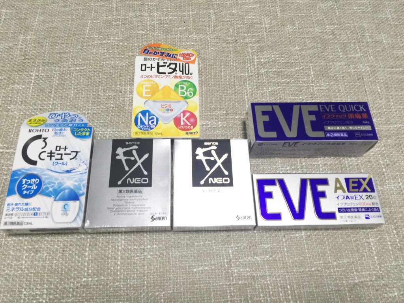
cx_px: 202
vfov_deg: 48.2
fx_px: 338
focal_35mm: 29
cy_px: 152
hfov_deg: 61.7
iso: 50
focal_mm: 4.15
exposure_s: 1/15
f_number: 2.2
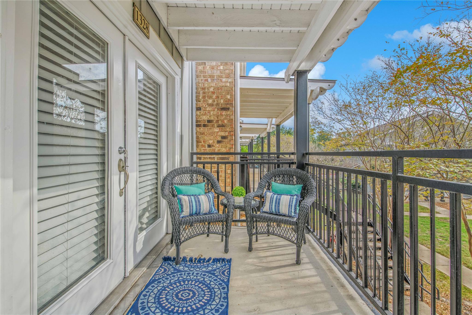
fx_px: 197
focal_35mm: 15
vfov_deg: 77.3
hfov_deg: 100.4
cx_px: 236
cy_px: 158
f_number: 7.1
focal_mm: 15
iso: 100
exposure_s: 1/100
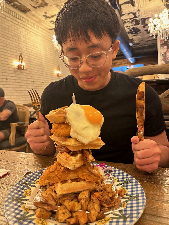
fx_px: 169
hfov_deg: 53.0
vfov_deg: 67.2
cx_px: 79
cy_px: 106
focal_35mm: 26
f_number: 1.78
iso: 250
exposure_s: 1/60
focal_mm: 6.86
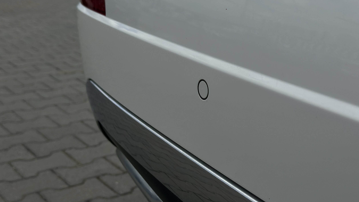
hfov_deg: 39.2
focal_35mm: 53
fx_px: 505
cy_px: 112
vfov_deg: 22.6
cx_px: 180
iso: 100
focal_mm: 6.86
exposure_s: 1/15873
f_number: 1.78
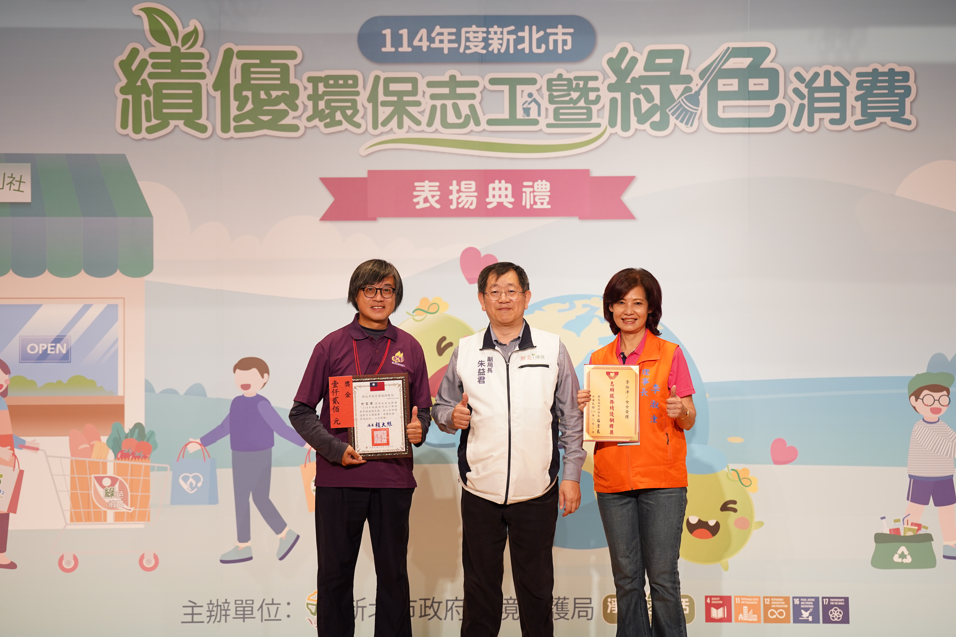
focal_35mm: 117
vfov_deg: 11.7
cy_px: 318
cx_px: 478
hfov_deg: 17.5
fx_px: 3107
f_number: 2.8
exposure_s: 1/200
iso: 400
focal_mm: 117
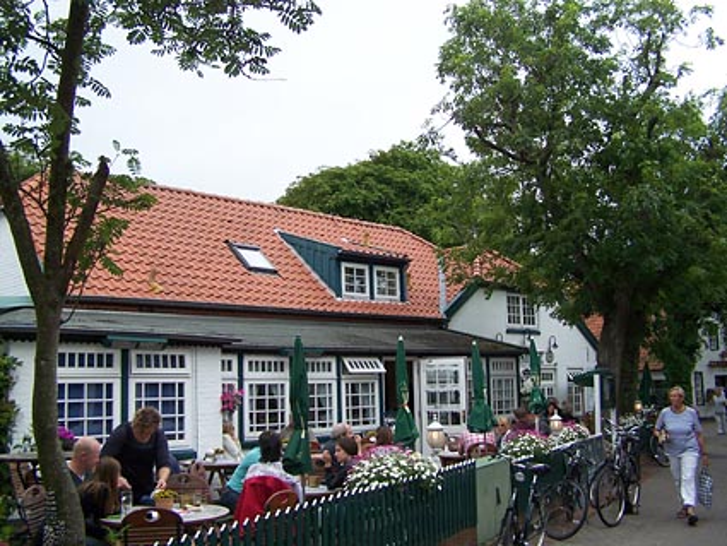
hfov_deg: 49.0
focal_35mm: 38
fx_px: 798
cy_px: 273
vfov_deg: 37.7
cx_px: 364
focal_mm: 6.3
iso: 64
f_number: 2.8
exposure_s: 1/250
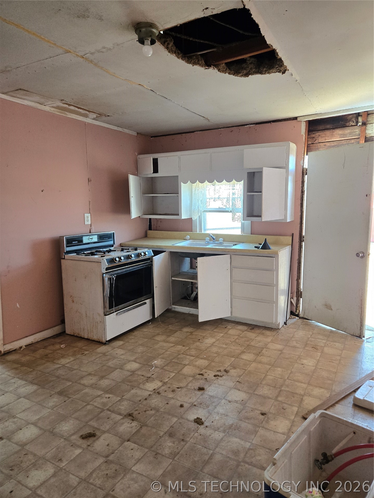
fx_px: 331
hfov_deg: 58.9
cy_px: 249
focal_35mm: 23
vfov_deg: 73.9
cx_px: 187
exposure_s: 1/120
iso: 400
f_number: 1.8
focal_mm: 5.4
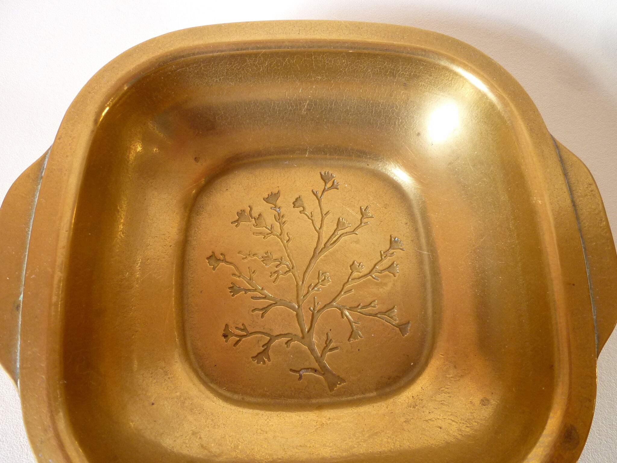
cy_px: 232
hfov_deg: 69.4
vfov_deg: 54.9
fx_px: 446
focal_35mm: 25
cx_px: 308
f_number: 2.8
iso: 200
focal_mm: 4.5
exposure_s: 1/30
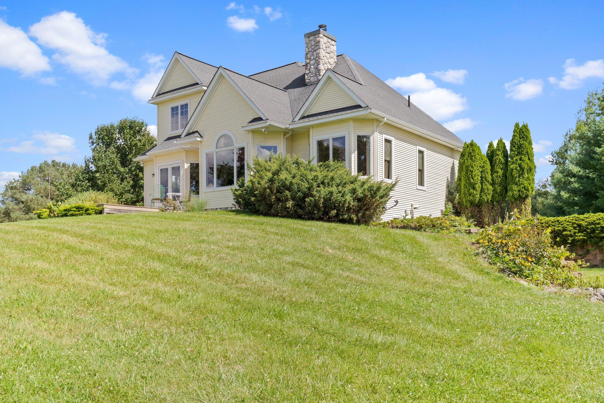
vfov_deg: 42.3
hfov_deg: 60.3
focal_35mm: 31
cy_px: 202
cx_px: 302
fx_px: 520
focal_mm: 31
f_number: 11
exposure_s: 1/100
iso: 64
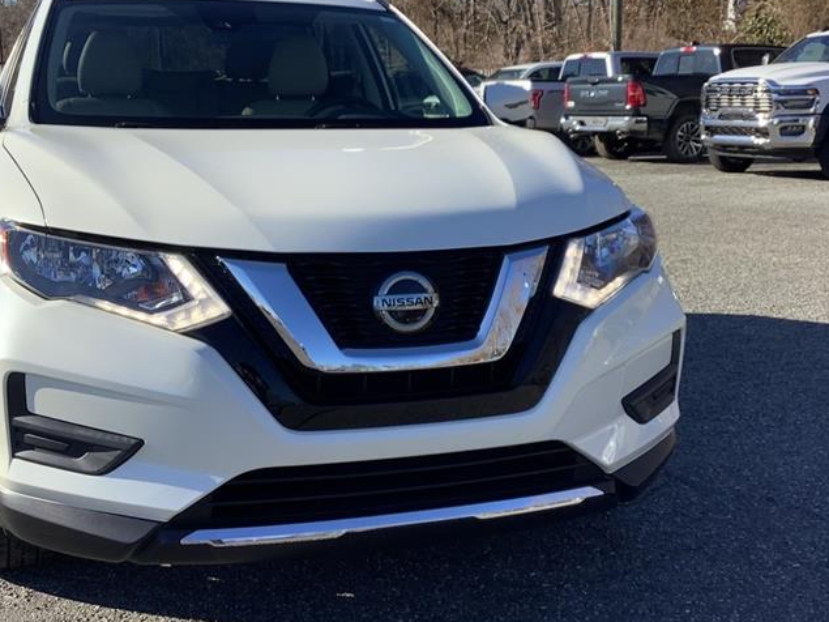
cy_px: 235
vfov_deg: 29.0
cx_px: 419
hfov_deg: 38.2
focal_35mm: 50
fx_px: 1197
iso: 25
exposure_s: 1/741
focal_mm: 3.3
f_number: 2.4
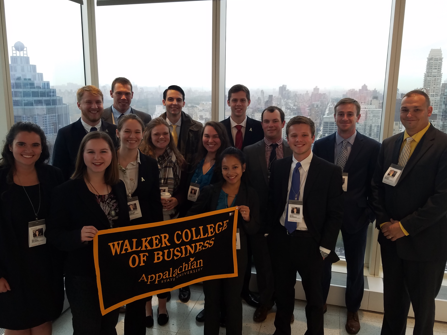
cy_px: 160
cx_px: 221
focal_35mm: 29
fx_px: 374
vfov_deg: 48.2
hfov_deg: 61.7
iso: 64
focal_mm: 4.2
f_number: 1.7
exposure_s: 1/60
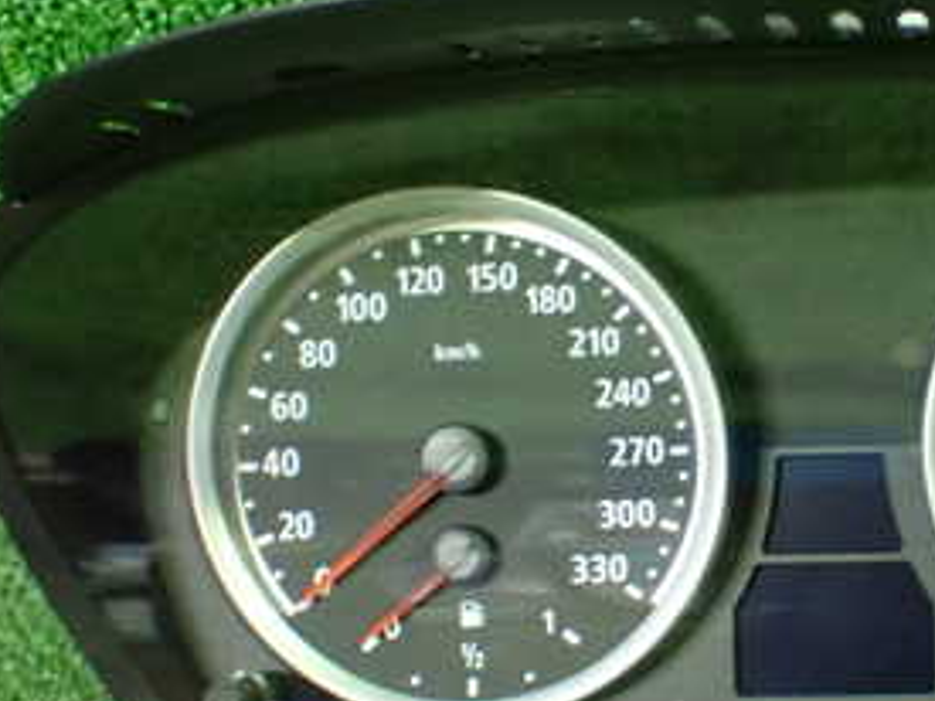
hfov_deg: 23.0
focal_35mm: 83
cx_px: 833
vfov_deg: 17.7
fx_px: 2241
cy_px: 429
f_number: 2.7
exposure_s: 1/40
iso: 1250
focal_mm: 6.83
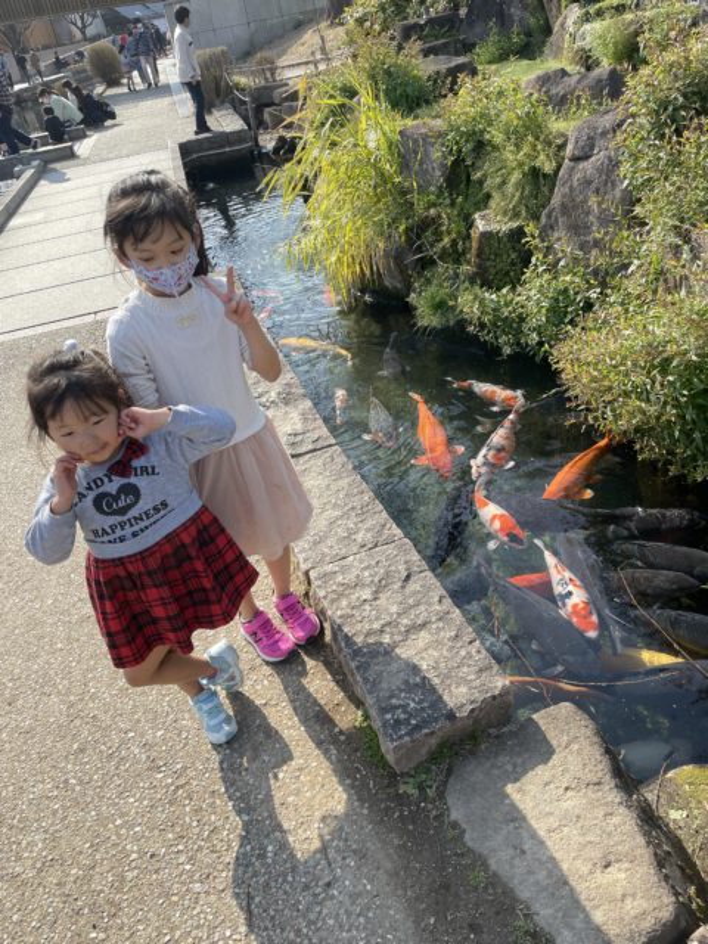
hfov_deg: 53.1
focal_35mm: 26
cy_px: 472
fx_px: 709
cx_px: 354
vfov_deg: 67.3
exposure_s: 1/1208
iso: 32
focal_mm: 4.2
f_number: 1.6
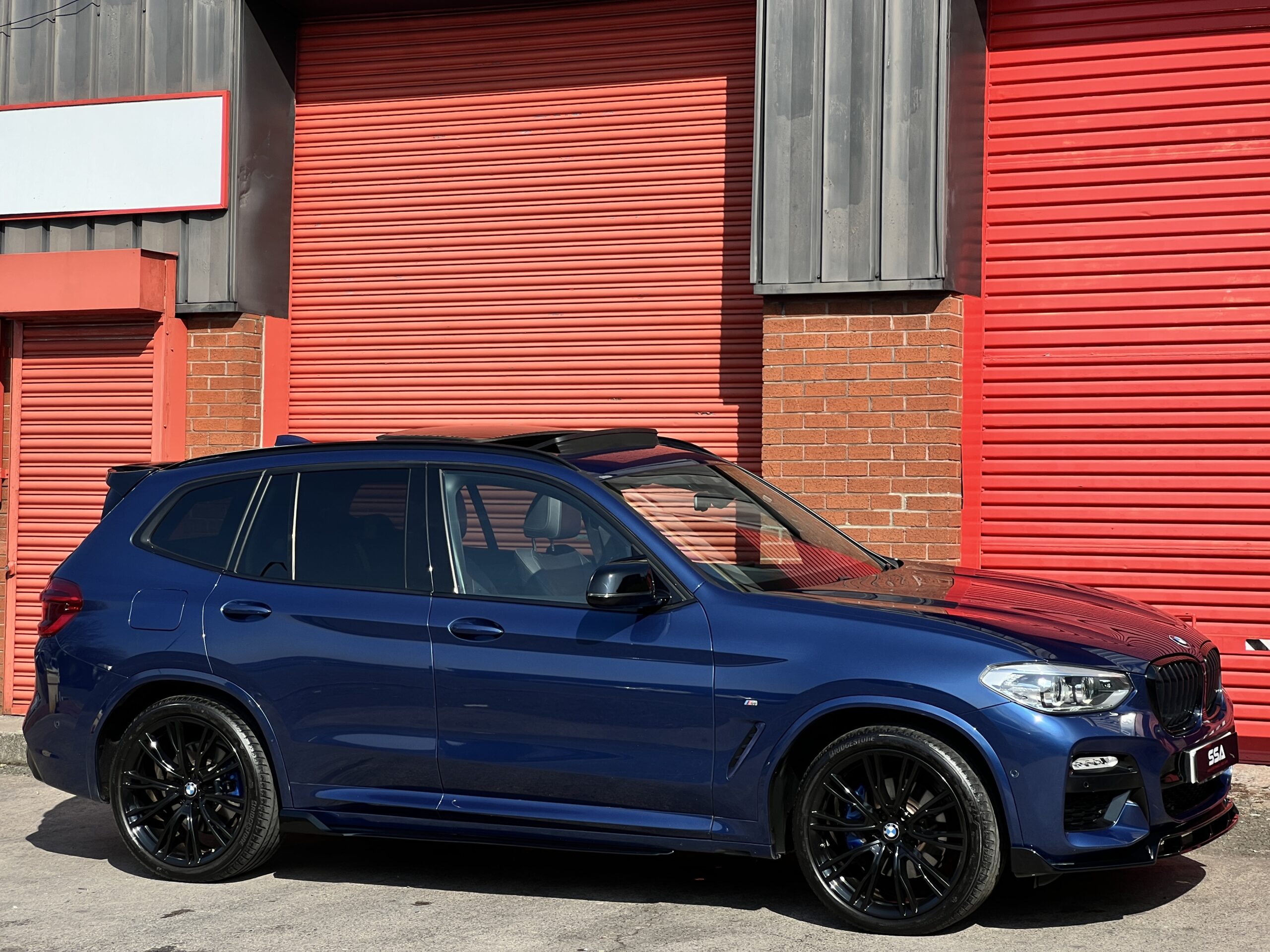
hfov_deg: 25.3
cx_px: 635
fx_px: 2825
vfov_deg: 19.1
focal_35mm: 77
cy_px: 476
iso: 32
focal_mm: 9
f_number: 2.8
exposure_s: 1/645
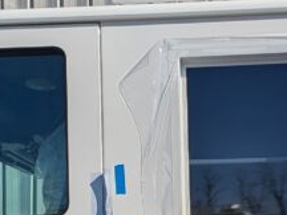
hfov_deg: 33.0
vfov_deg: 23.8
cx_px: 221
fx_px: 473
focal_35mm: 57
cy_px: 246
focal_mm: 2.23
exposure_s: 1/2725
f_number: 1.95
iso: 36
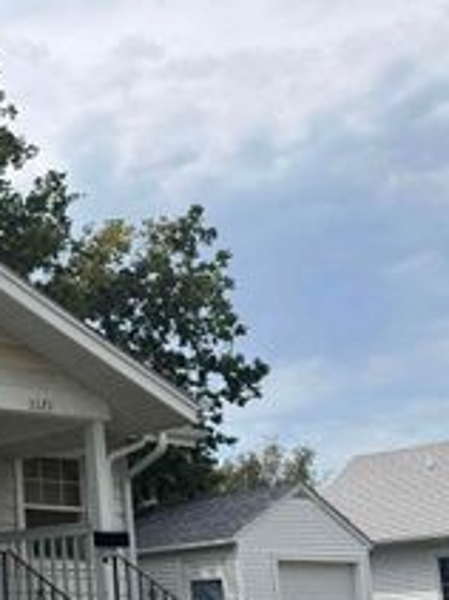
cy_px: 510
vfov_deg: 32.5
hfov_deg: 21.3
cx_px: -239
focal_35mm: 57
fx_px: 987
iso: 80
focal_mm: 6.76
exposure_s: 1/4310
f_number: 1.78
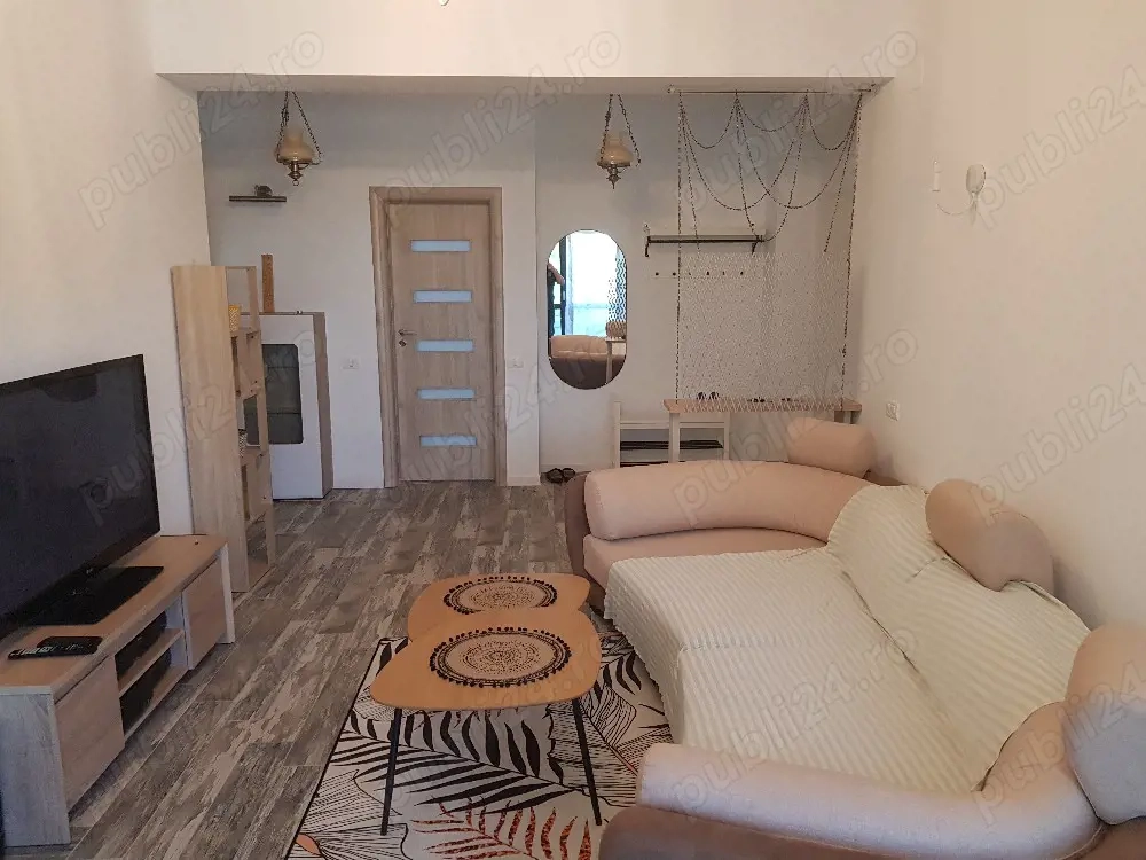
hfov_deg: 67.3
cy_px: 430
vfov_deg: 53.1
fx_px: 861
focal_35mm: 26
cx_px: 573
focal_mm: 4.3
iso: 160
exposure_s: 1/50
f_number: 1.7
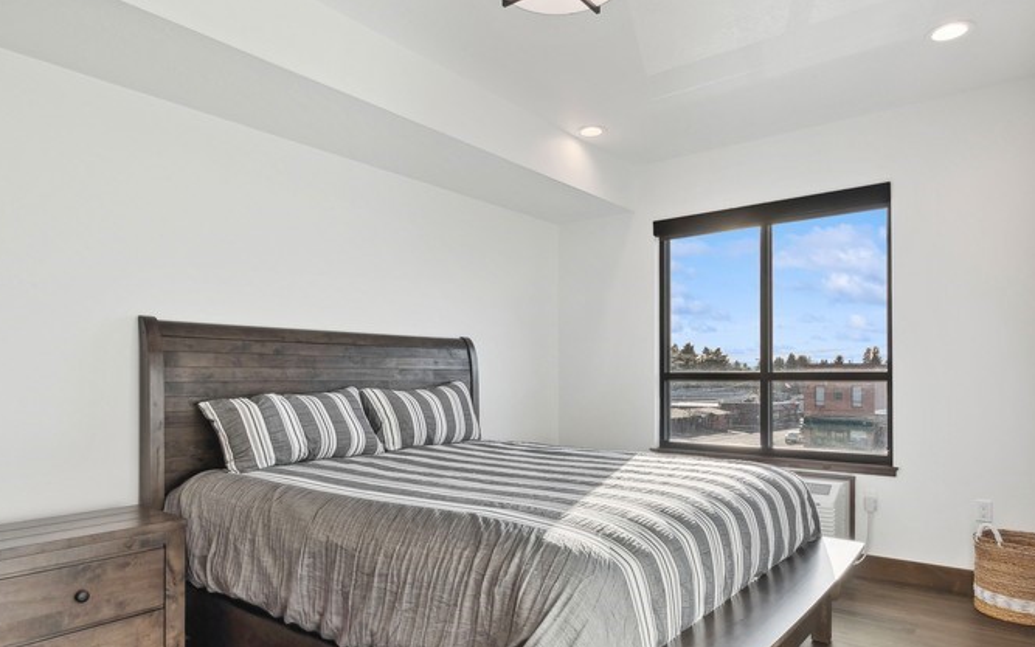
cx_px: 501
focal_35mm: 22
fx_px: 621
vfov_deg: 55.0
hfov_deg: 79.6
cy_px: 352
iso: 200
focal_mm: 11
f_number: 6.3
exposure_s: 1/125
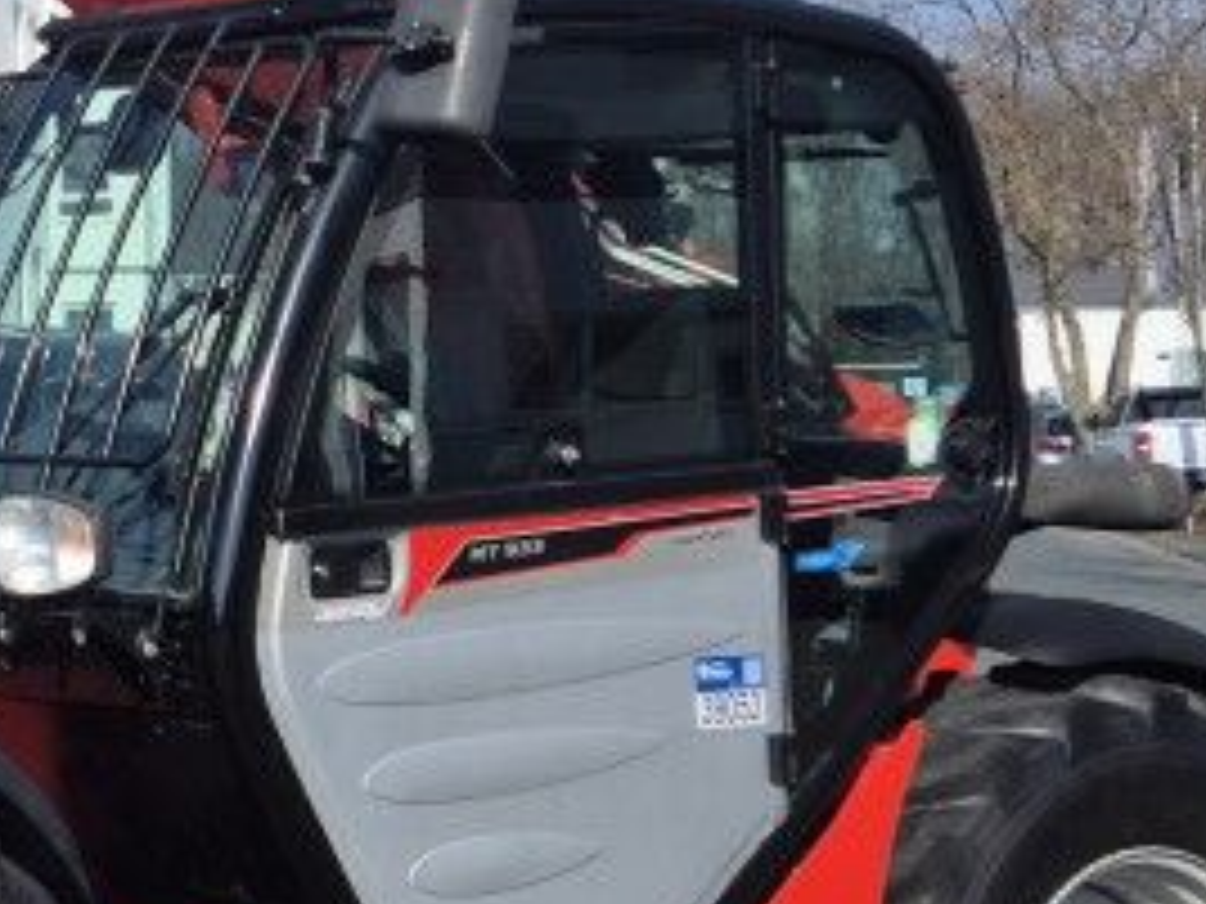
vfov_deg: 16.7
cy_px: 238
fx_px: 3066
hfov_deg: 19.7
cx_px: -536
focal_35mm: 88
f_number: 1.8
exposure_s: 1/2584
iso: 25
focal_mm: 5.4
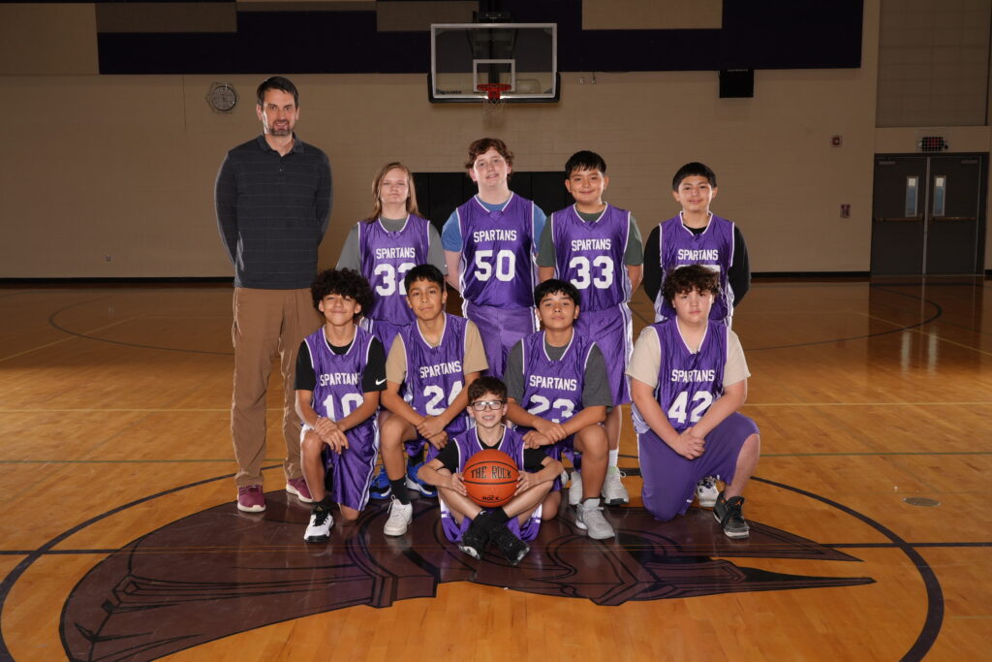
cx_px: 496
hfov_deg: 51.9
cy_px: 331
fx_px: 1020
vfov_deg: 36.0
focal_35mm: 37
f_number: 11
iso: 200
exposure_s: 1/125
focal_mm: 37
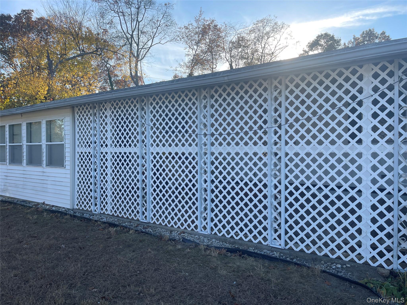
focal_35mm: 25
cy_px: 152
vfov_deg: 54.9
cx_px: 204
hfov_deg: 69.4
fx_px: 294
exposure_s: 1/1057
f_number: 1.6
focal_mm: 5.1
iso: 32
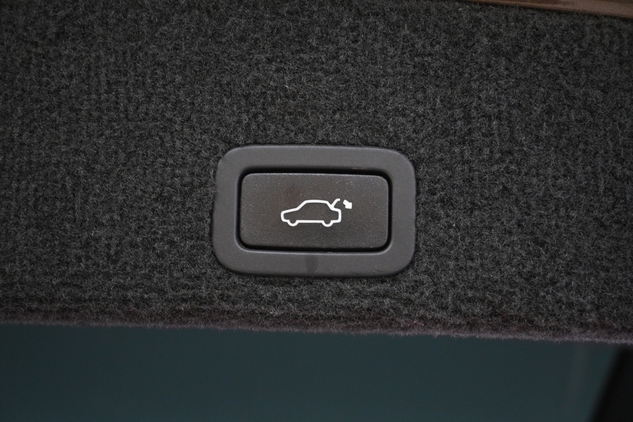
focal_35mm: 47
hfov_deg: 41.7
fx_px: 831
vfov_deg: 28.5
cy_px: 211
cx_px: 316
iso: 1800
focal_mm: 31.5
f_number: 5
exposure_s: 1/50
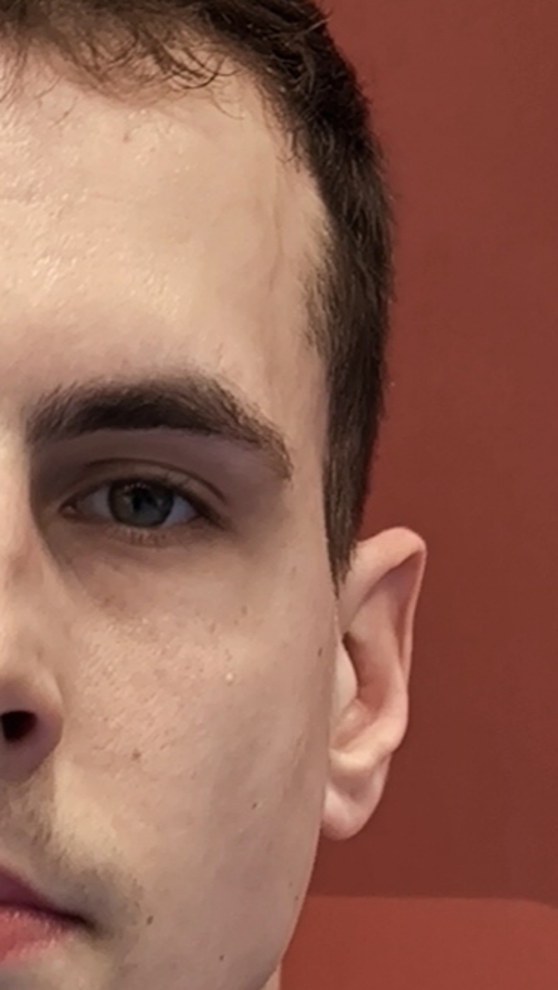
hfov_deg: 8.1
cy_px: 2016
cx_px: -1
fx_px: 3916
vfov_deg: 12.6
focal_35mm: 149
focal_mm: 6.92
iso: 200
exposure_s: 1/50
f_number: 1.9
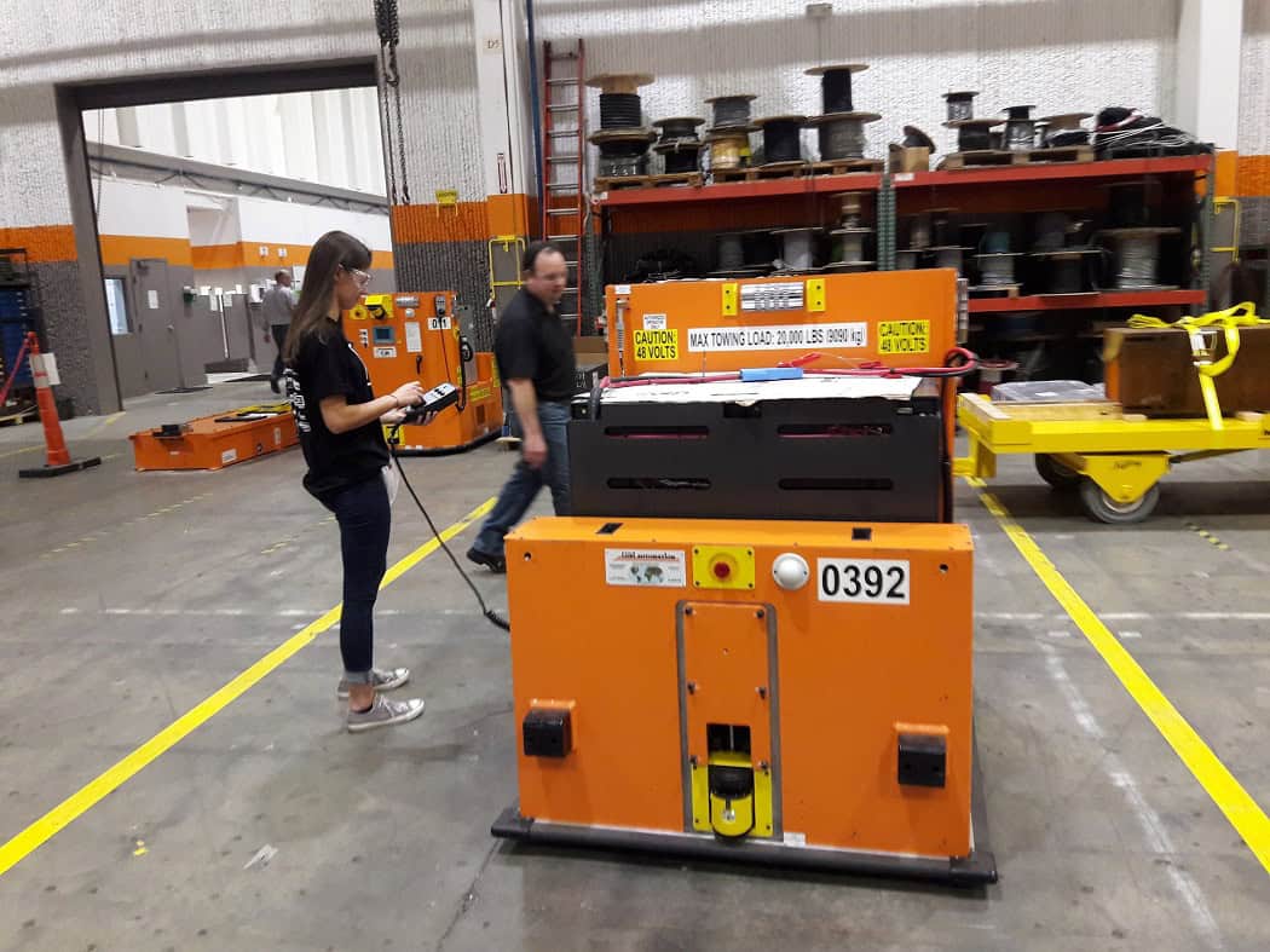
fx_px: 1027
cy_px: 476
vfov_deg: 49.7
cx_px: 635
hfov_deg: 63.5
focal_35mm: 28
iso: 160
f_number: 1.9
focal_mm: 3.7
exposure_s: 1/30
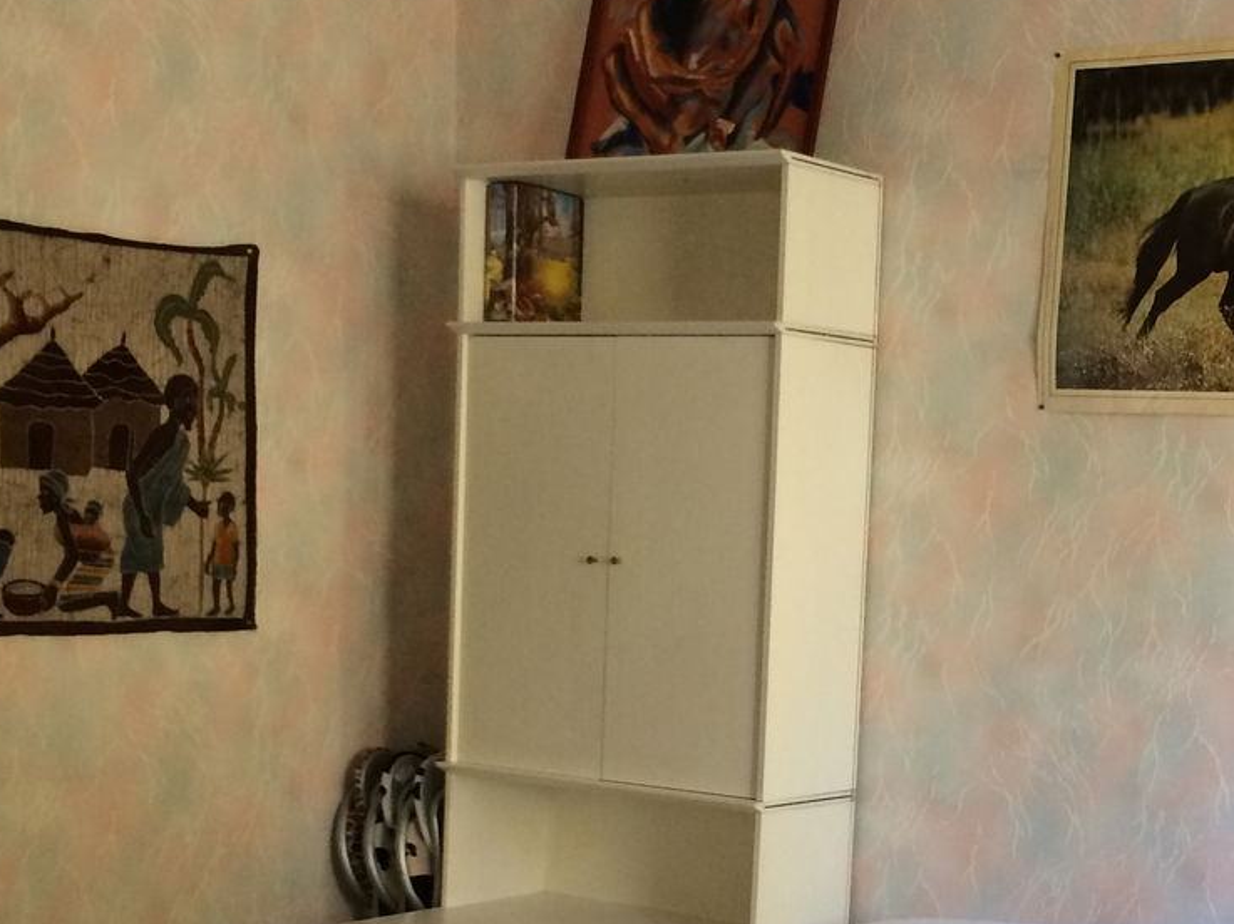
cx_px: 859
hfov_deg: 30.4
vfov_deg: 22.9
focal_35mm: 63
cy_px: 765
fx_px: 2245
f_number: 2.2
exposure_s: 1/33
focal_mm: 4.15
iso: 64
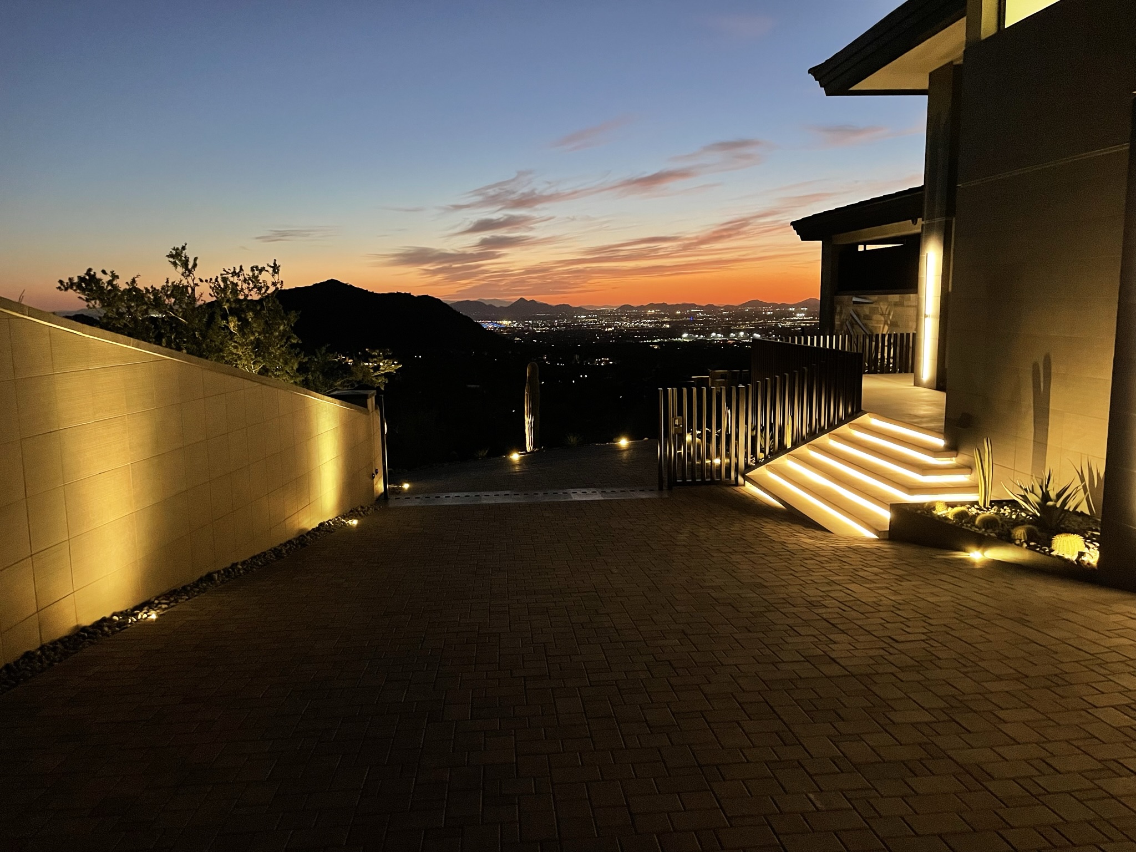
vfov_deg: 53.1
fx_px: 853
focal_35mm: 26
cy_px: 426
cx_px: 568
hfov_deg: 67.3
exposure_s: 1/30
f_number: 1.6
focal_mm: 4.2
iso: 800
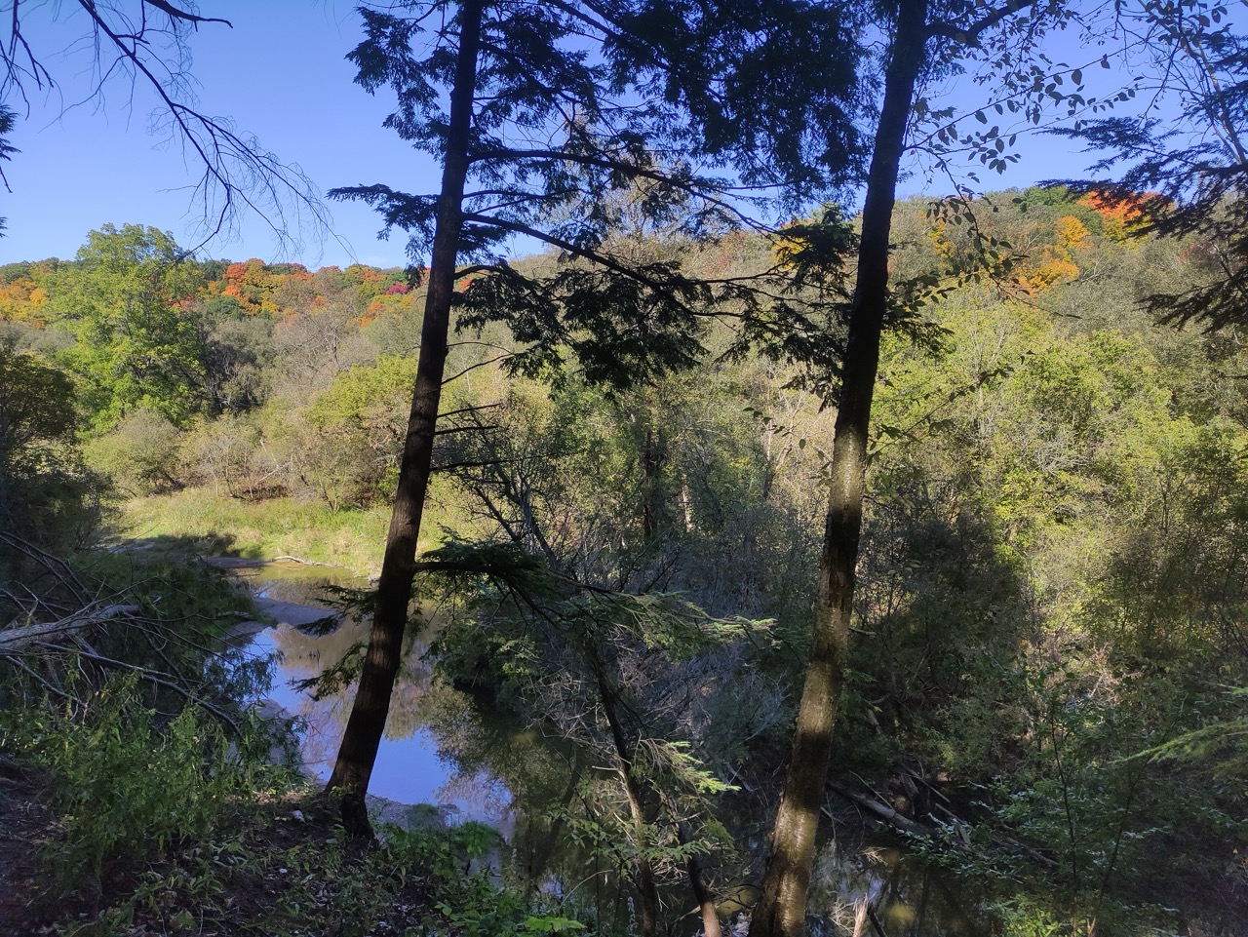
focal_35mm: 25
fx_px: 902
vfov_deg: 54.9
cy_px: 468
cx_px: 624
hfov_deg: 69.4
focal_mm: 5.43
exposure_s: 1/1003
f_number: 1.89
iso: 100
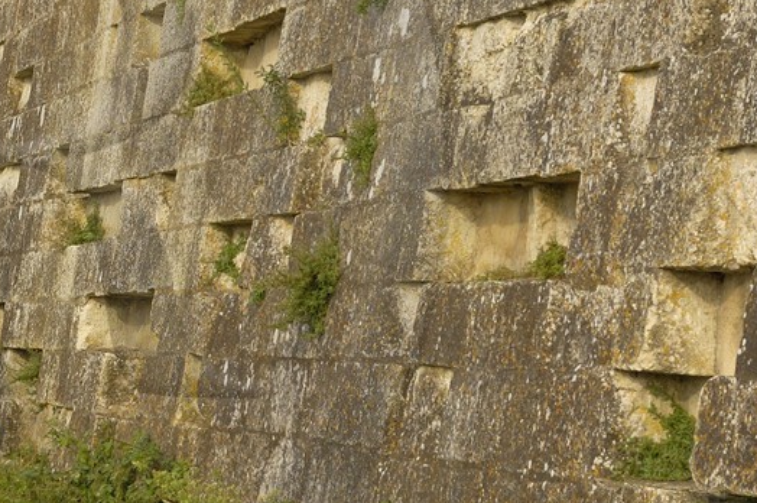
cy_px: 163
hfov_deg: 11.6
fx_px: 3654
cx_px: -152
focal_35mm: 174
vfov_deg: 7.9
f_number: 9
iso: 100
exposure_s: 1/100
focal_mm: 38
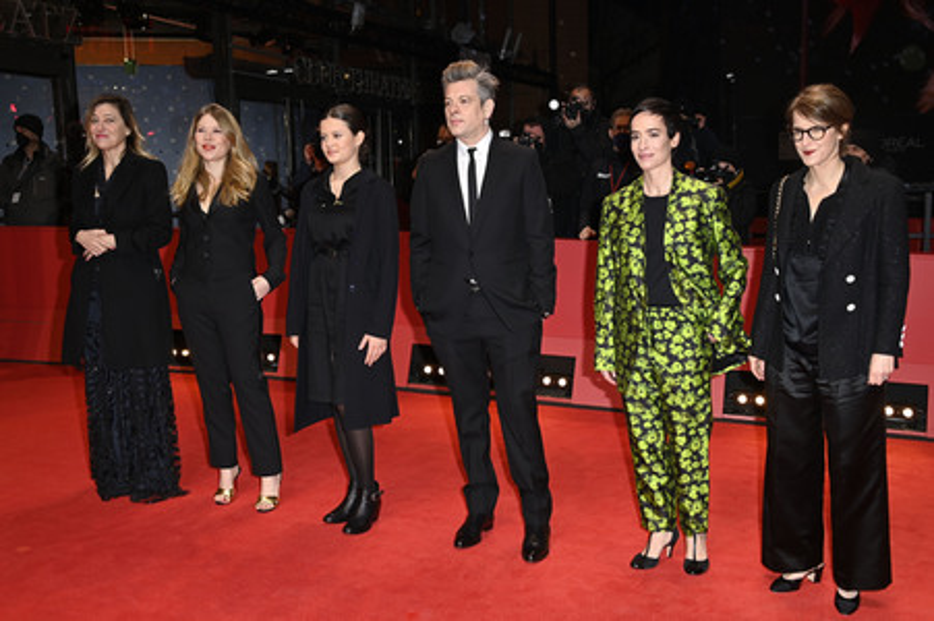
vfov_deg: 37.8
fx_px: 907
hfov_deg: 54.5
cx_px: 467
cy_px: 310
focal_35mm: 35
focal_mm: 35
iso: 500
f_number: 5.6
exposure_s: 1/125
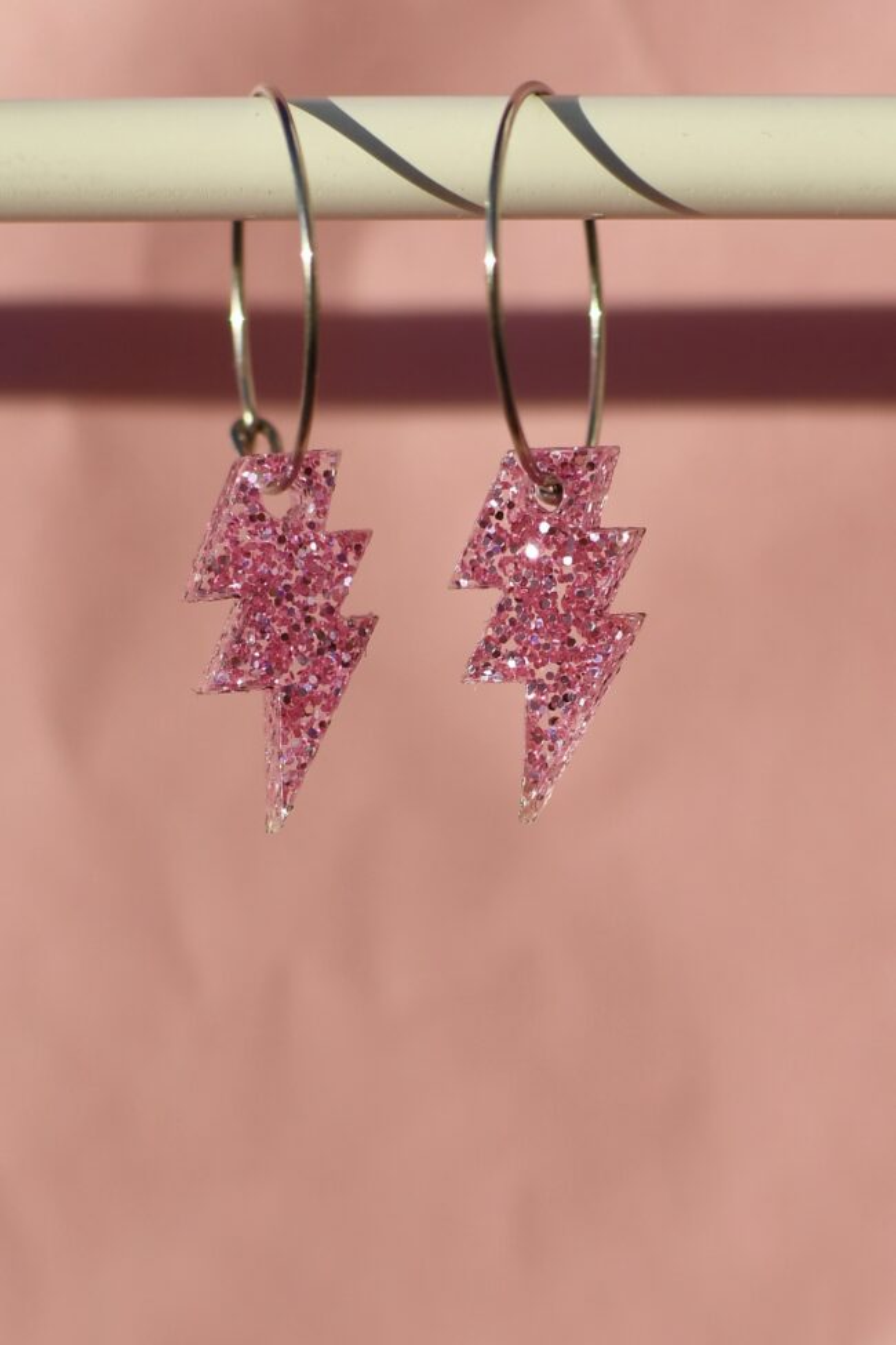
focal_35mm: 52
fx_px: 1941
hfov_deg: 26.0
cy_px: 672
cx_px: 448
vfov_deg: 38.2
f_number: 4.5
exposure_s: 1/2500
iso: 200
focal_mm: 35
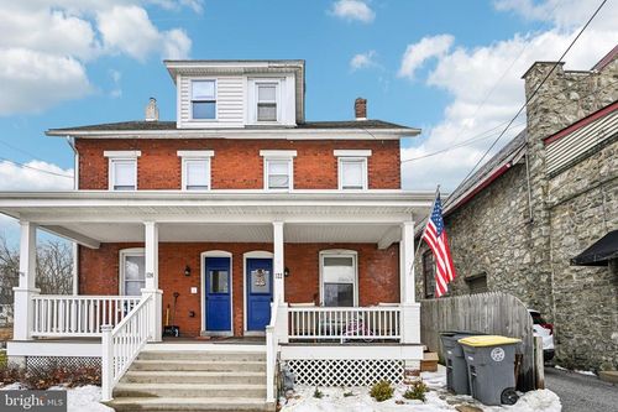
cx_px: 309
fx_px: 275
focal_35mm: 16
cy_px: 206
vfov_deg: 73.7
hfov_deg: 96.8
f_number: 8
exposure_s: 1/500
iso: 400
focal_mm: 16
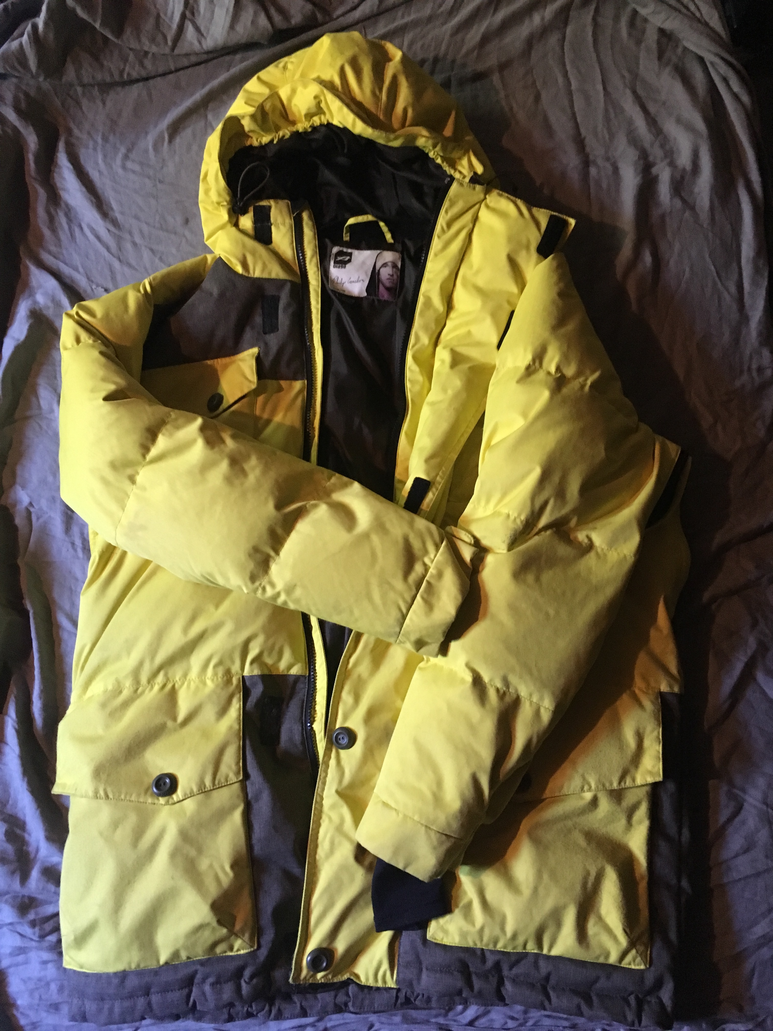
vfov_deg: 61.7
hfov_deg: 48.2
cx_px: 386
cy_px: 516
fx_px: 863
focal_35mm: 29
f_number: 2.2
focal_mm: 4.15
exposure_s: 1/15
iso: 250
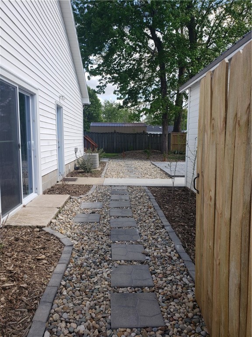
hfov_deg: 53.1
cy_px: 168
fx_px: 252
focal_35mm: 26
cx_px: 126
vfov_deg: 67.3
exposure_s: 1/703
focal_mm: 4.3
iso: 50
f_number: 2.4
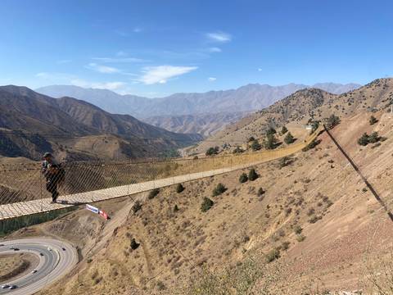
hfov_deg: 67.3
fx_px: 295
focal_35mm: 26
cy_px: 148
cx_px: 196
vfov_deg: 53.1
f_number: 1.8
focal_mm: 4.25
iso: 32
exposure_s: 1/3040
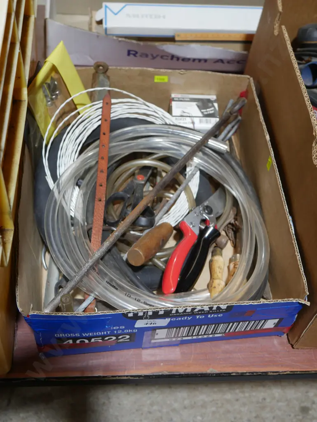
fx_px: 537
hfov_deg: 32.9
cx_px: 158
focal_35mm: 44
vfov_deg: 42.9
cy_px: 211
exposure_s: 1/60
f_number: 4.7
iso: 400
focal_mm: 22
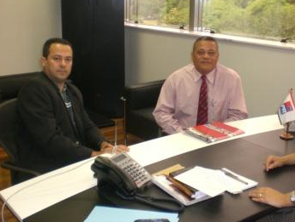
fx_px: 418
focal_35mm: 49
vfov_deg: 29.7
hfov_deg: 38.6
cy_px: 93
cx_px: 185
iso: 200
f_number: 3.1
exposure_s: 1/80
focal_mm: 6.3
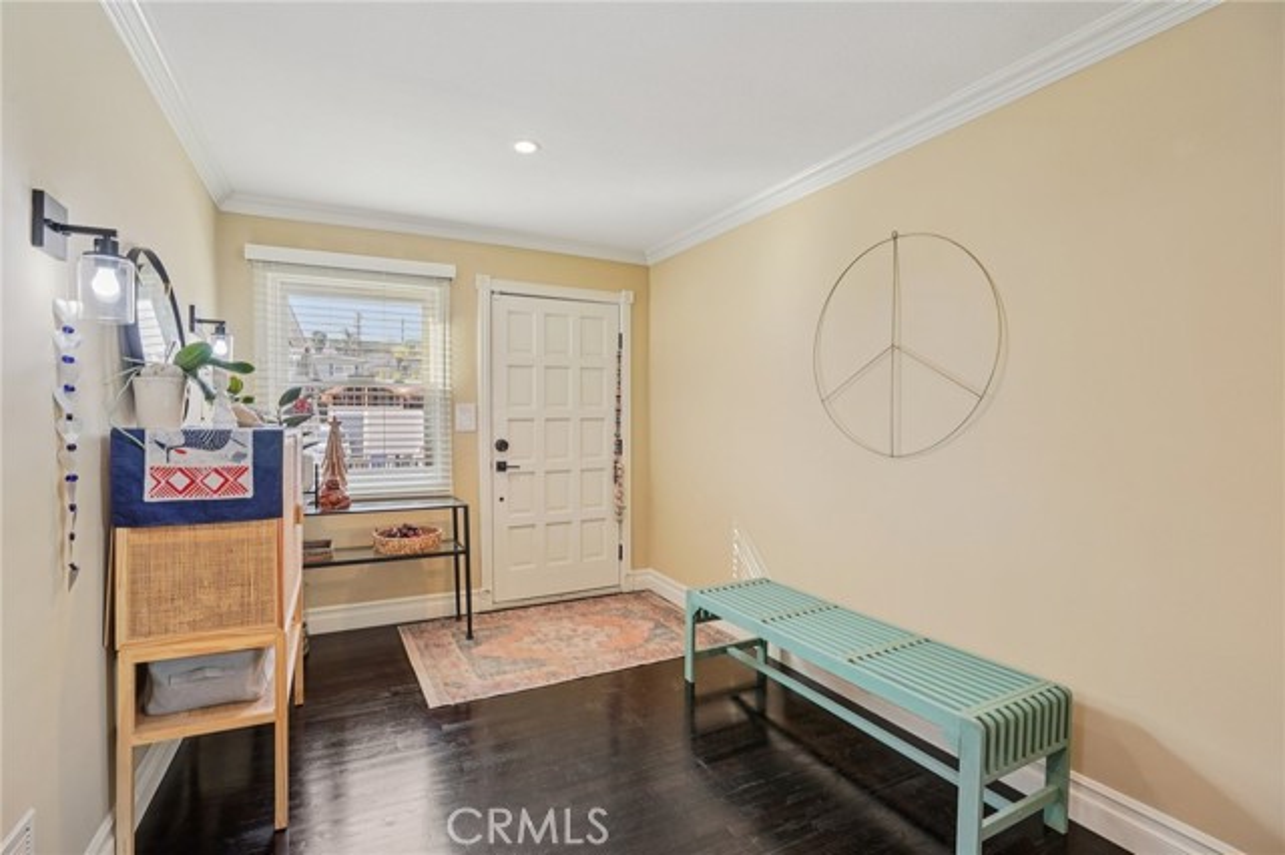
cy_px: 428
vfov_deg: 73.7
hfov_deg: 96.8
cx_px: 642
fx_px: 571
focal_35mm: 16
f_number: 8
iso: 400
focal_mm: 16
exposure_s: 1/10
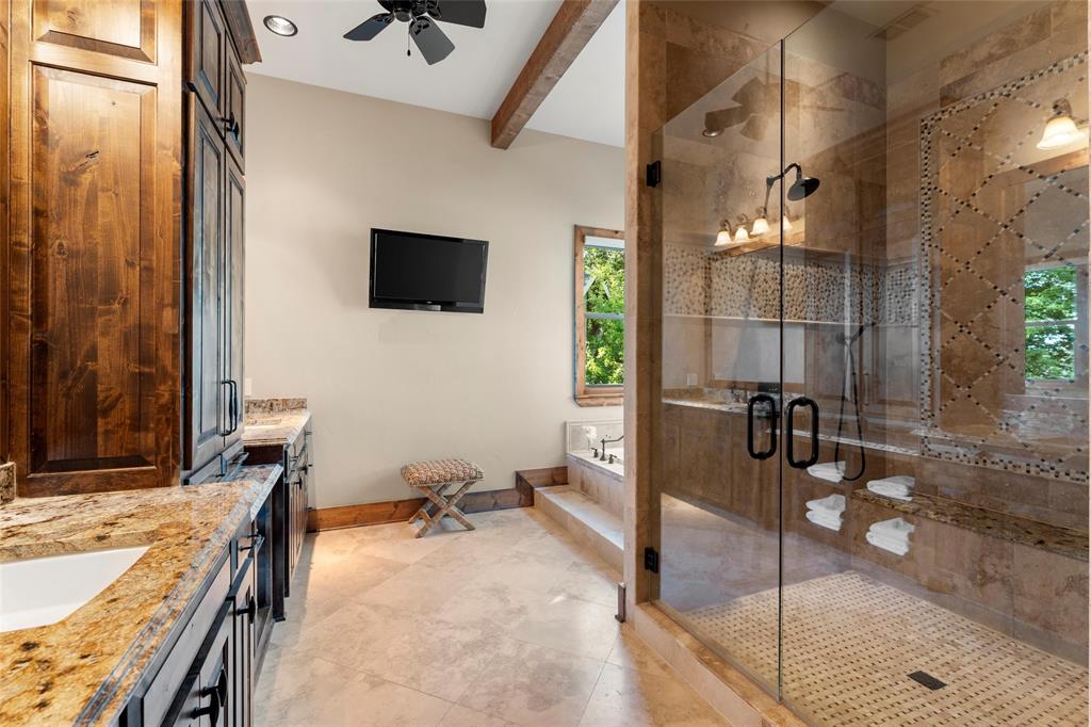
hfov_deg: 98.2
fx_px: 473
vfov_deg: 75.1
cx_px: 546
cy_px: 364
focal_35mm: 16
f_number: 9
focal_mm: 15.6
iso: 100
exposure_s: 3.2
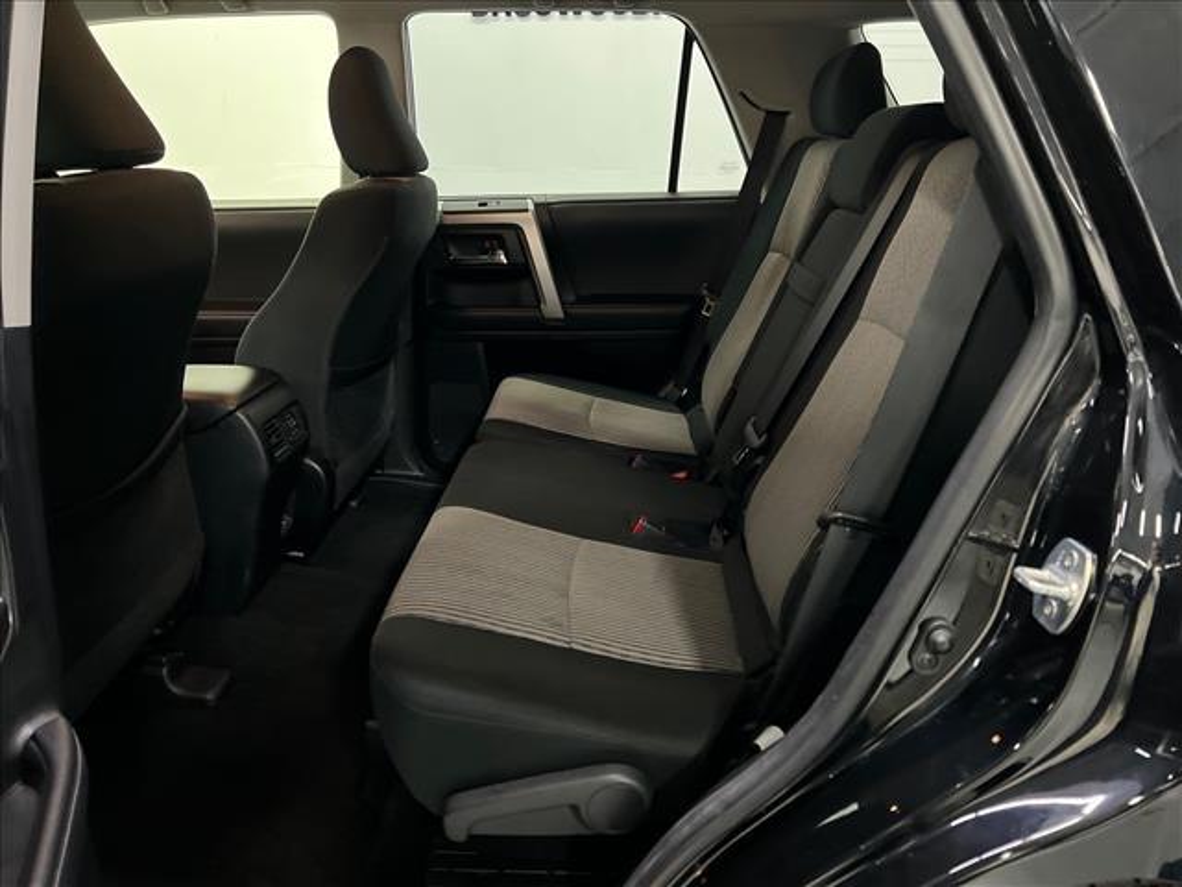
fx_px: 888
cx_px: 591
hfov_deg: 67.3
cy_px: 444
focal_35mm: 26
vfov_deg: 53.1
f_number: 1.5
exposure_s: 1/30
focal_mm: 5.7
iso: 800
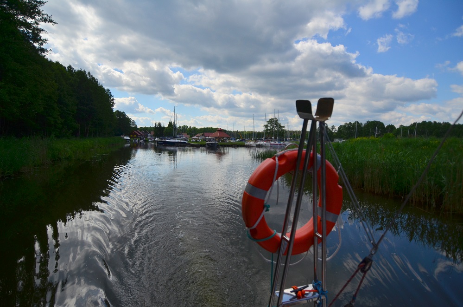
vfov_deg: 67.1
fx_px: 231
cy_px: 154
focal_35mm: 18
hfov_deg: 90.1
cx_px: 232
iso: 250
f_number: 4
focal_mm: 12
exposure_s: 1/8000
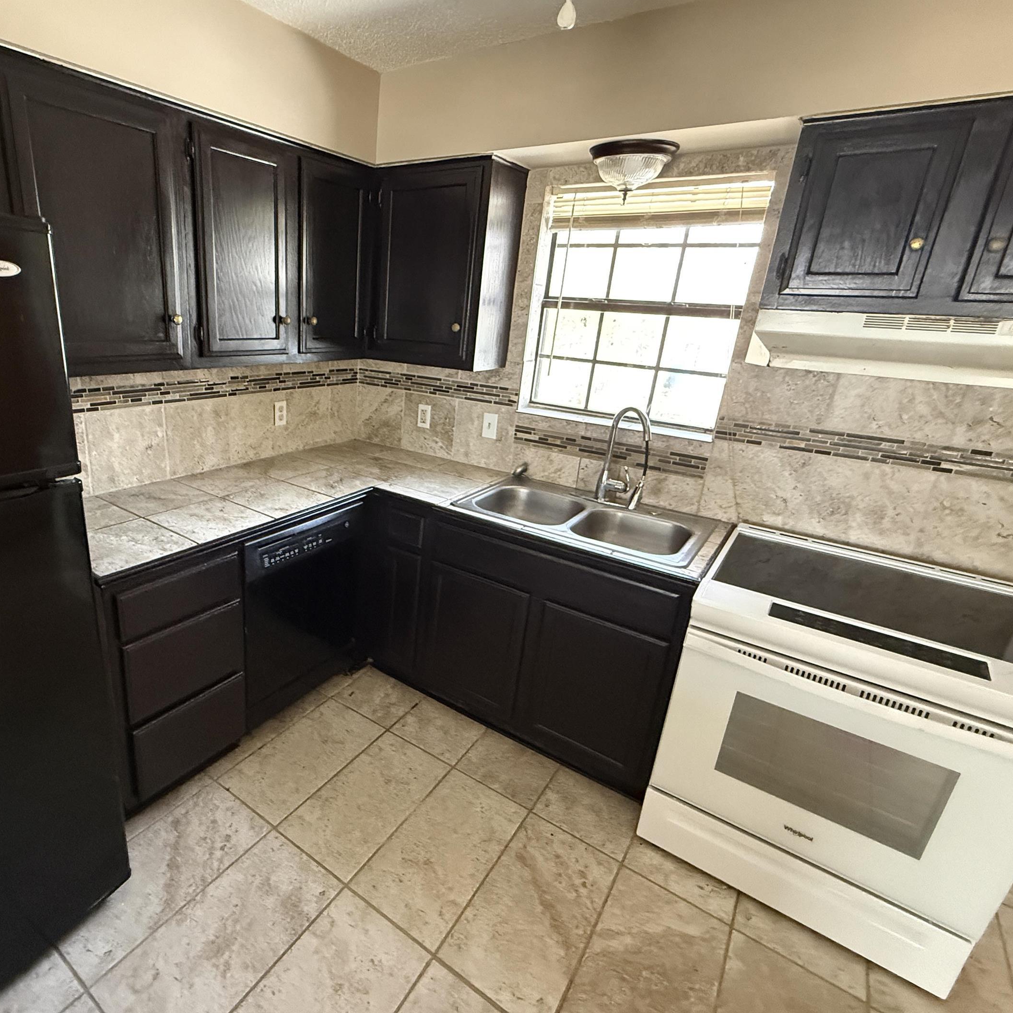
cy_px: 506
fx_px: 596
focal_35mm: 18
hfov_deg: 79.4
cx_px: 388
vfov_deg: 80.7
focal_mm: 2.22
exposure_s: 1/60
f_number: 2.2
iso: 800
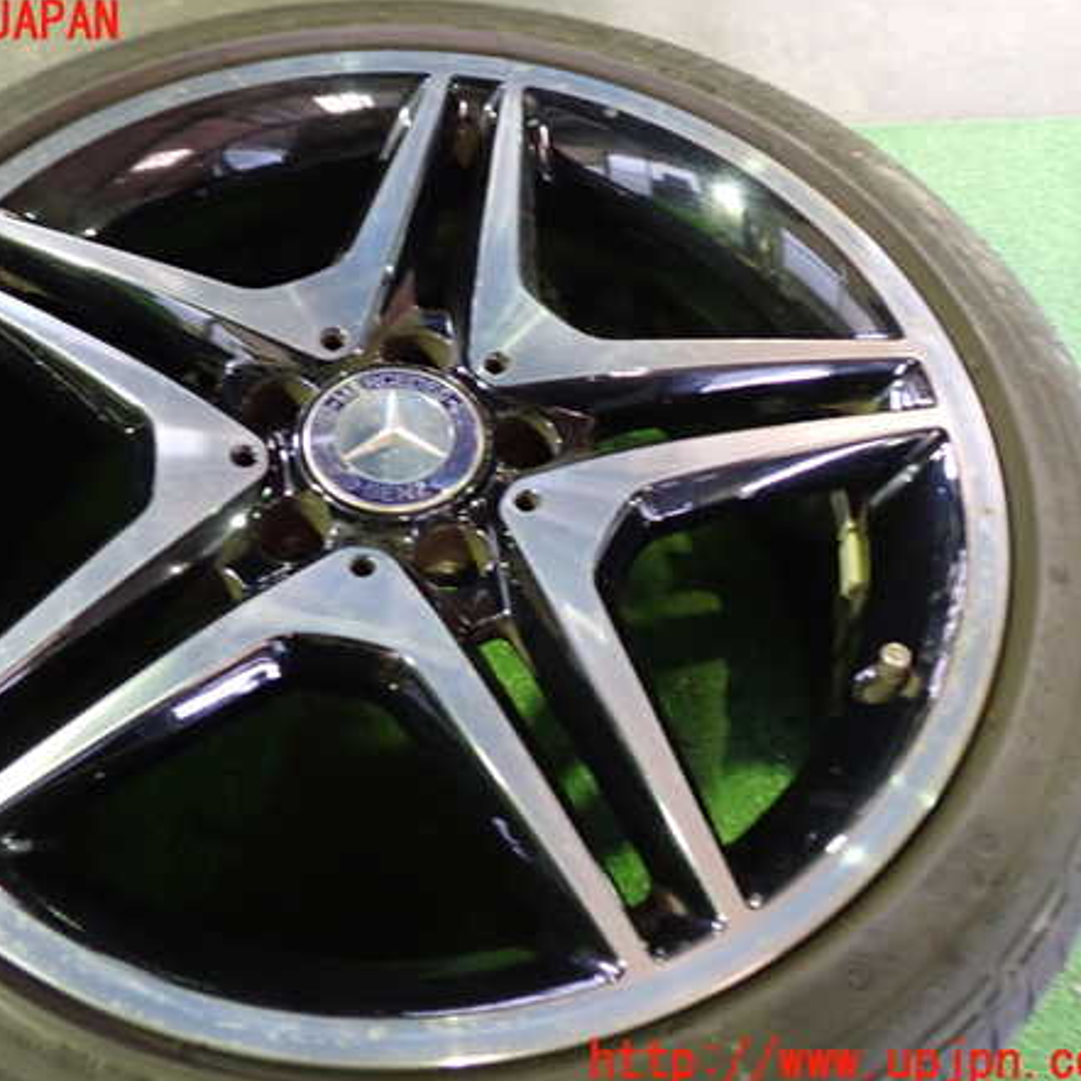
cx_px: 408
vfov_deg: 46.0
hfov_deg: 45.7
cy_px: 543
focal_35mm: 36
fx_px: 1272
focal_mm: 5.4
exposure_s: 1/15
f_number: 2.3
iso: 800
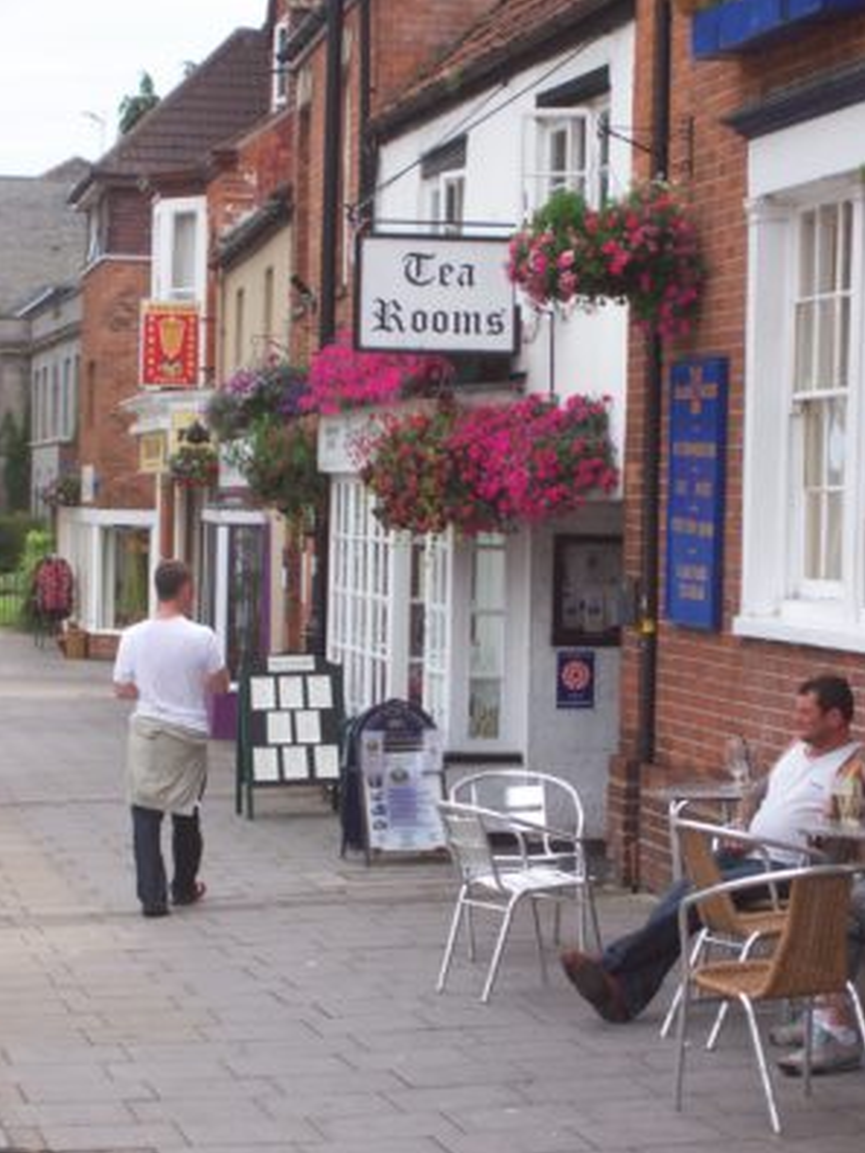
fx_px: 3432
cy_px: 576
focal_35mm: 103
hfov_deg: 14.4
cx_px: 434
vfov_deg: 19.1
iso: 80
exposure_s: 1/285
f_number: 4.6
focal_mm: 16.8
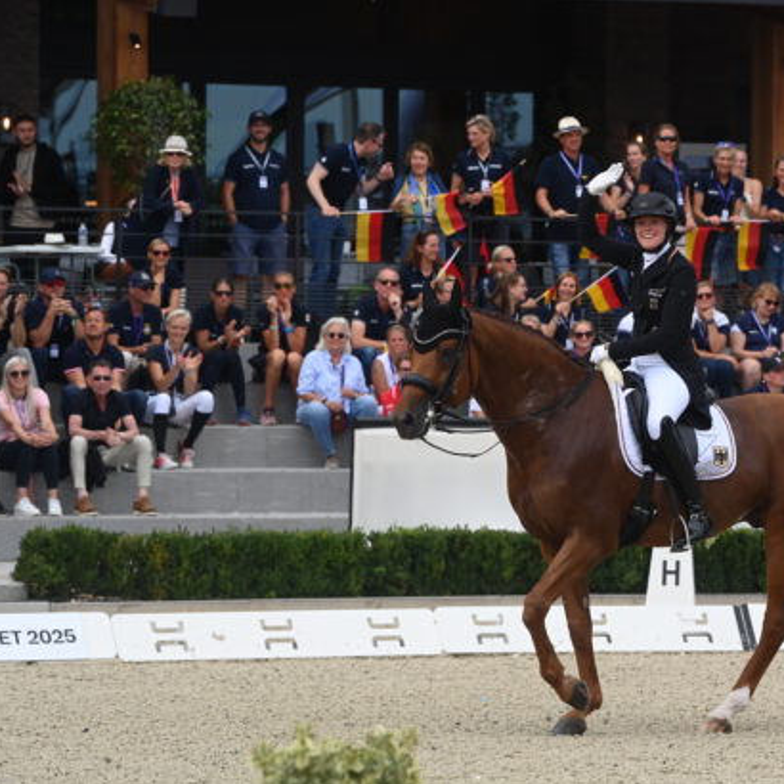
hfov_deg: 7.2
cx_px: 583
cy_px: 393
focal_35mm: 244
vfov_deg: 7.2
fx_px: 6252
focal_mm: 190
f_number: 9
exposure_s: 1/640
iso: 640
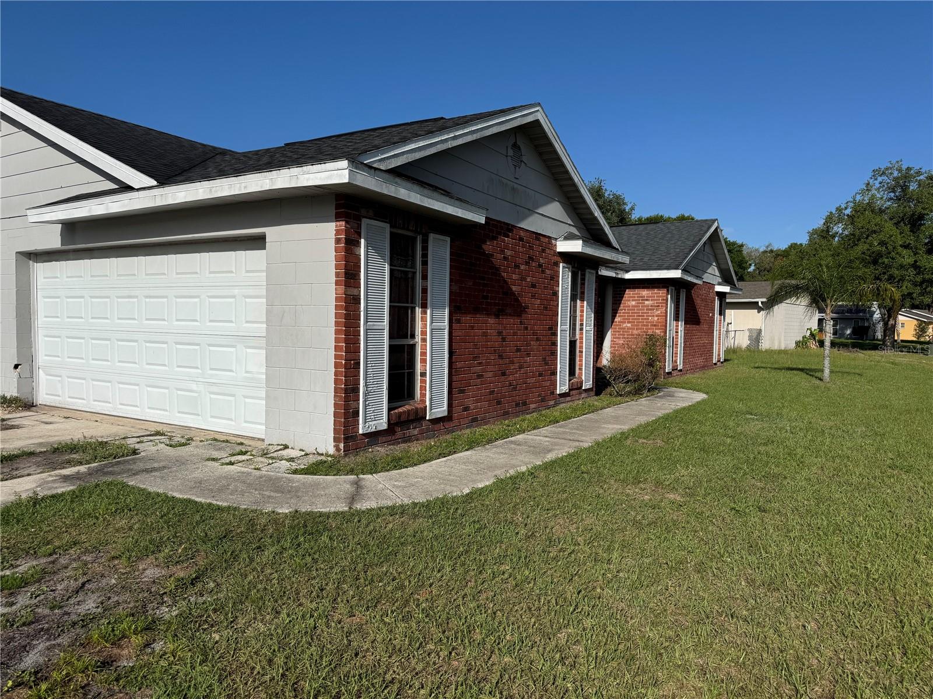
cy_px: 350
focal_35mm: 24
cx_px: 466
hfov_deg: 71.6
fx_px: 647
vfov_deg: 56.8
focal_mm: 6.76
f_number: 1.78
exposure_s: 1/7937
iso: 80
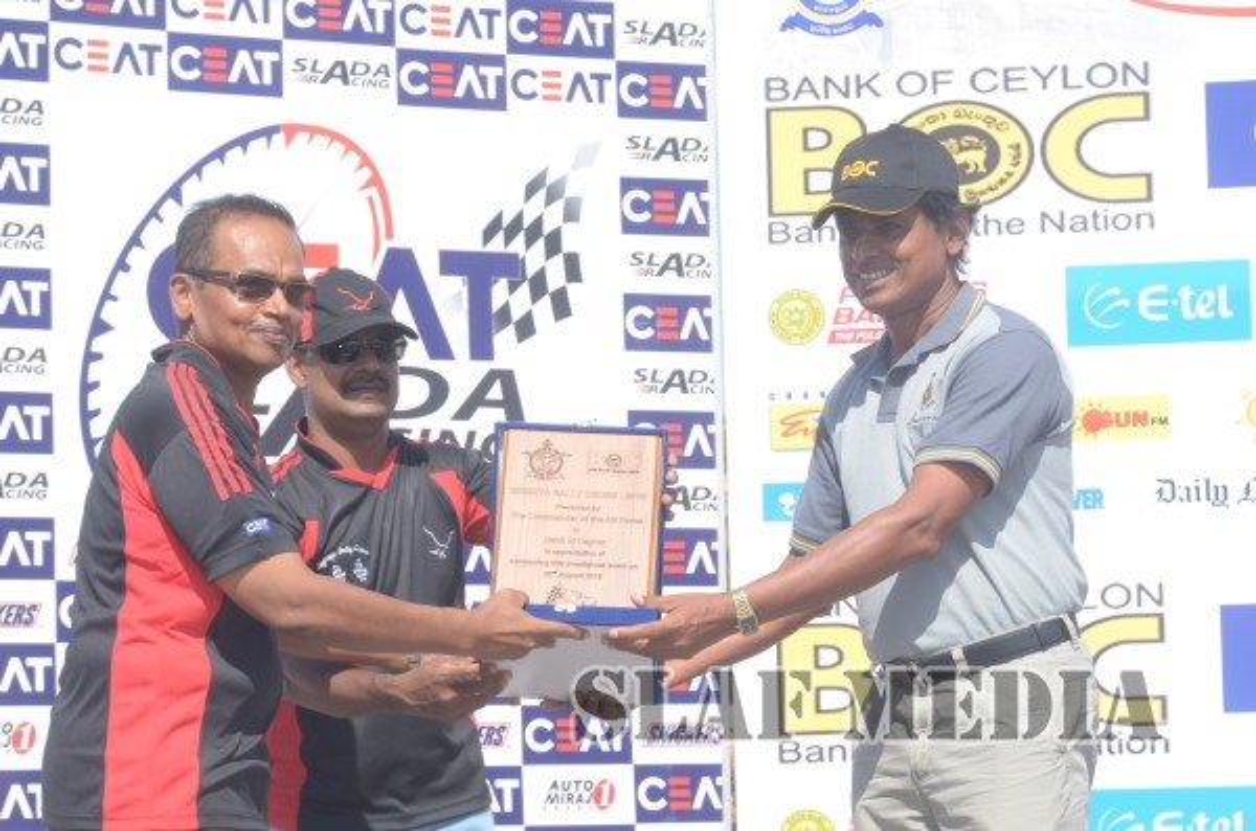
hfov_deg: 17.1
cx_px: 628
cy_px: 416
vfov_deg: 11.4
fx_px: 4177
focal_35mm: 120
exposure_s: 1/200
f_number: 13
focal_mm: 80
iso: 320
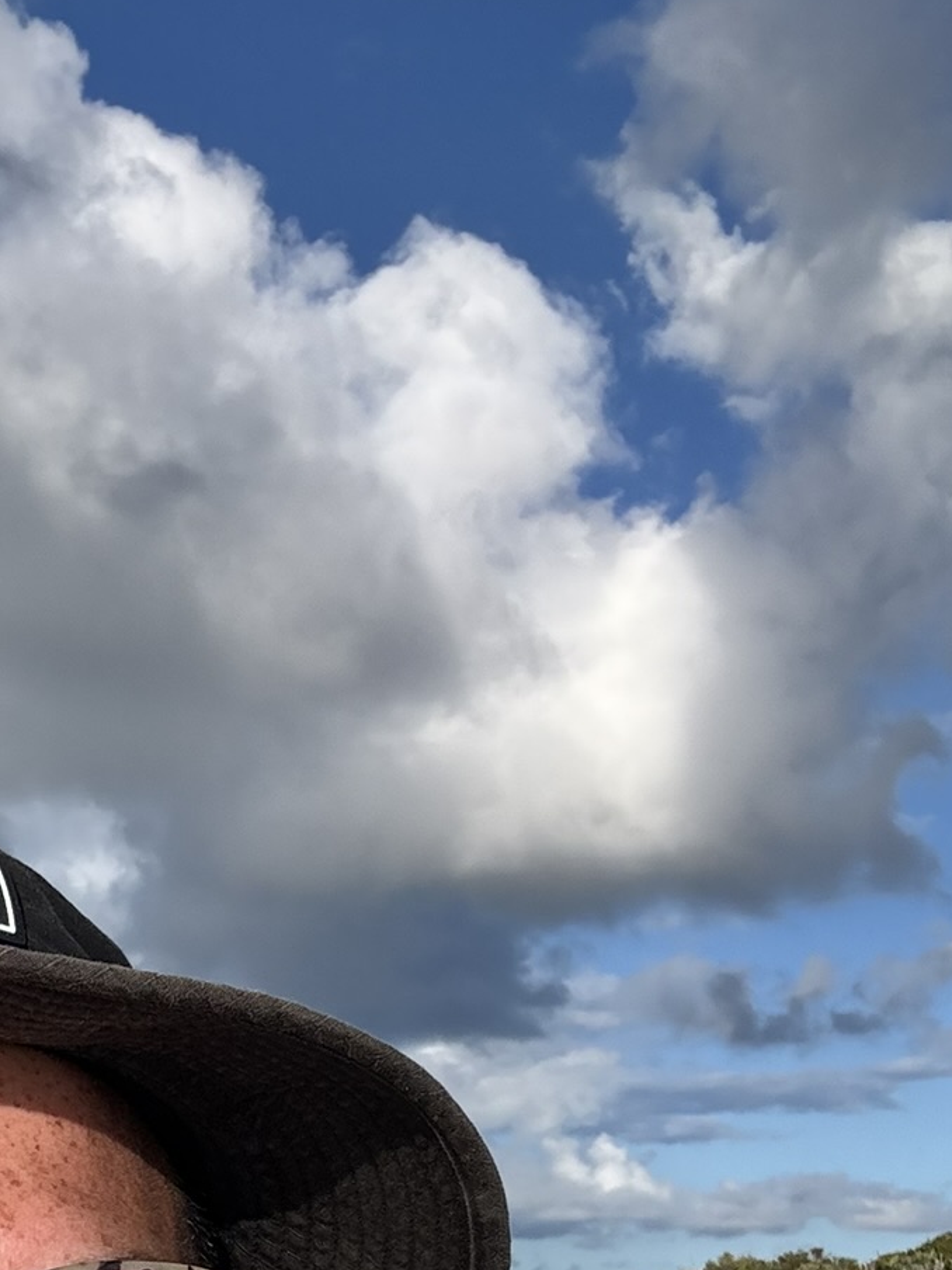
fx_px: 2493
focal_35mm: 68
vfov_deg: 26.3
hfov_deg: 21.2
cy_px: 1396
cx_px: 112
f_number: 1.9
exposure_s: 1/1684
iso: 25
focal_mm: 2.69
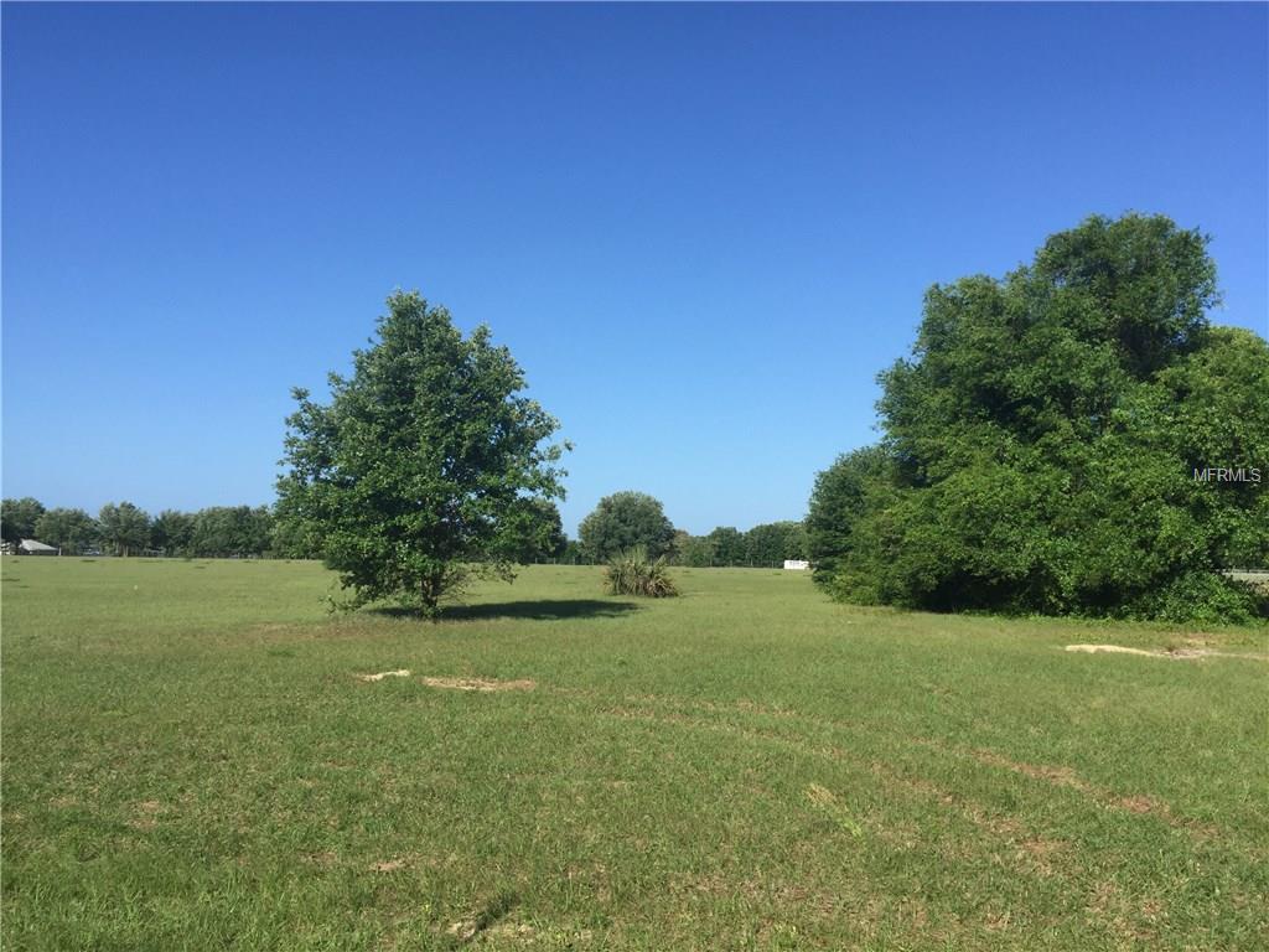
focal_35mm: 29
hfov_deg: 61.7
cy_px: 476
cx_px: 634
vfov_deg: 48.2
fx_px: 1063
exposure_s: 1/1799
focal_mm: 4.15
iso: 32
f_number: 2.2
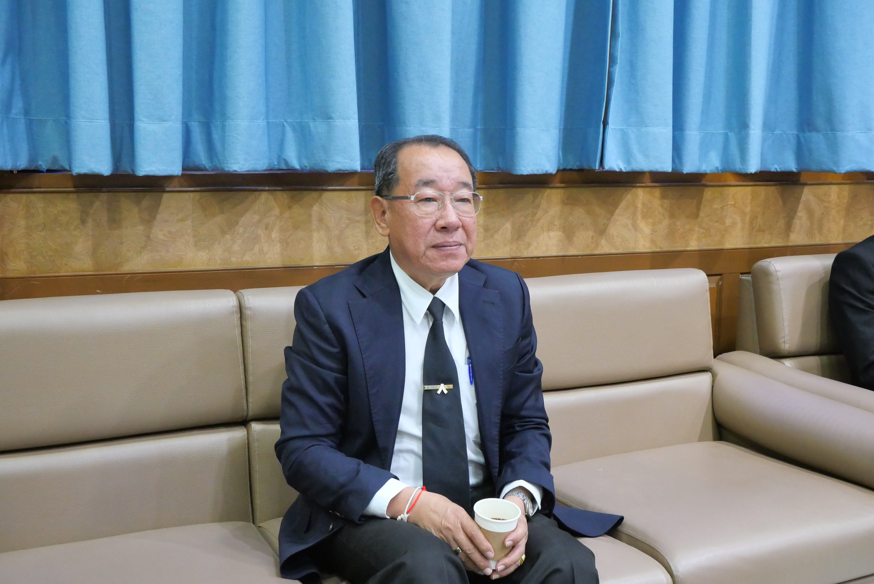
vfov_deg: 36.0
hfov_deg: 51.9
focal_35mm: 37
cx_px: 437
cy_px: 292
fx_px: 899
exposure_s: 1/25
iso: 3200
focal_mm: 18
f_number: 6.3
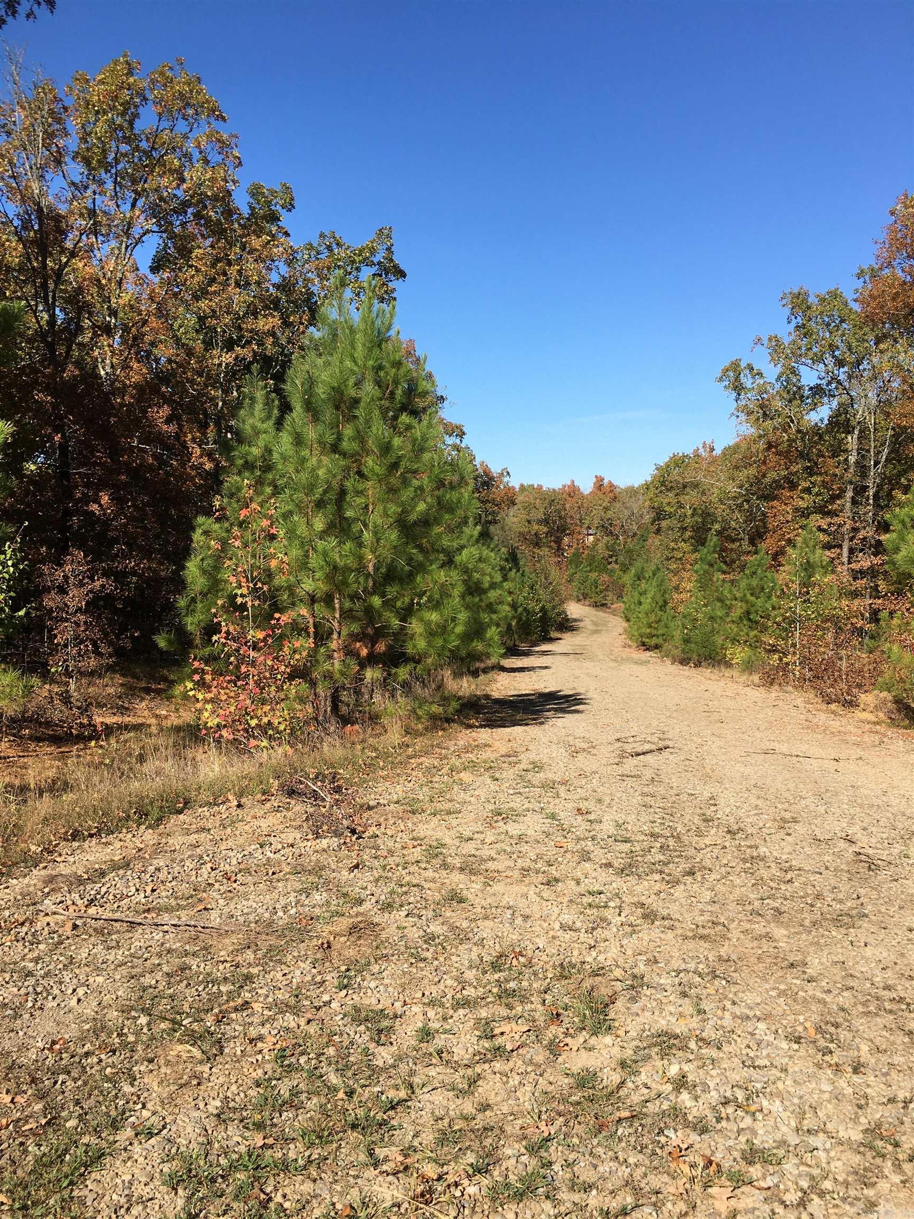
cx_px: 457
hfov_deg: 48.2
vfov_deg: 61.7
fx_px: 1021
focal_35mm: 29
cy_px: 610
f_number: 2.2
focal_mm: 4.15
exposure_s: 1/1350
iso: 25
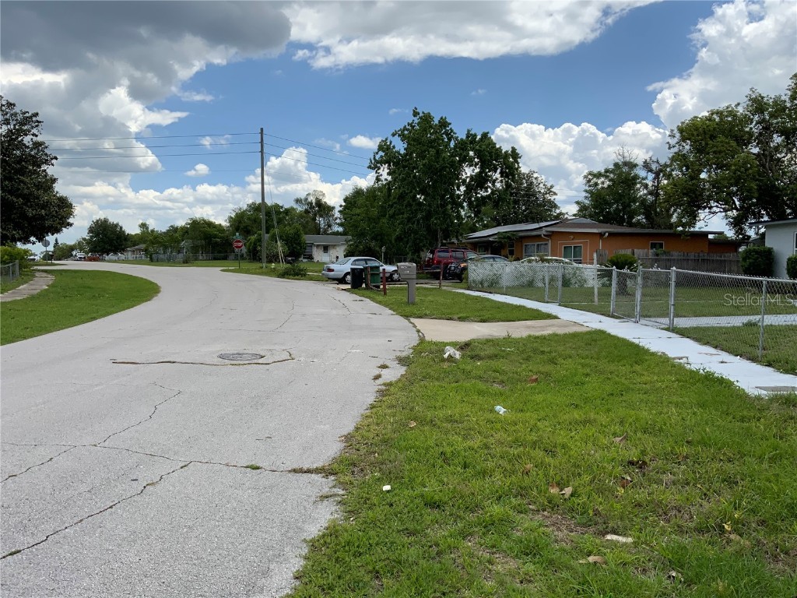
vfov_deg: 48.2
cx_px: 398
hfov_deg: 61.7
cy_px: 299
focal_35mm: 29
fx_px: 668
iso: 20
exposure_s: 1/2058
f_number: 1.8
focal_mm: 3
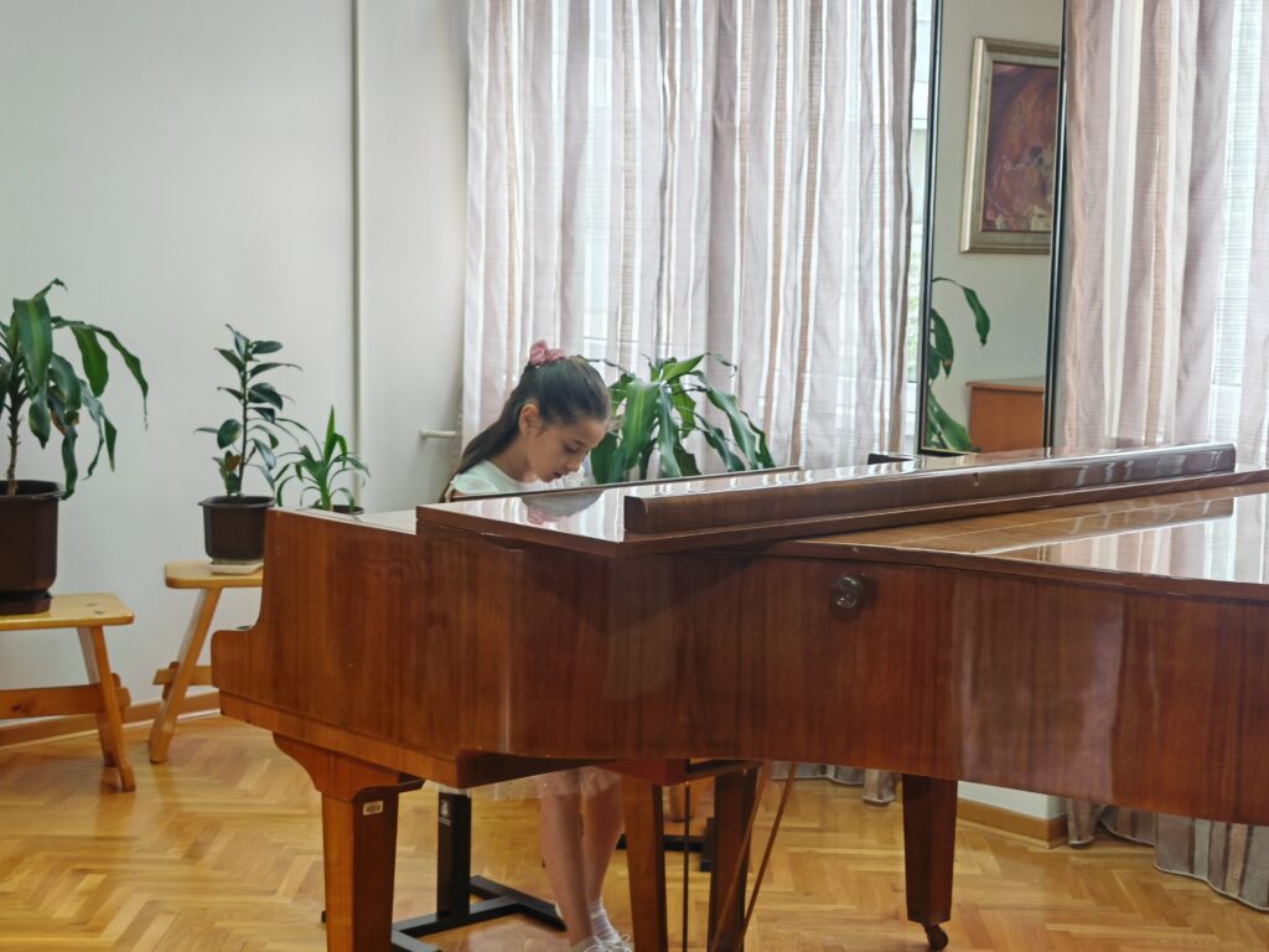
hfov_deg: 29.8
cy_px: 476
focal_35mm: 65
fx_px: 2383
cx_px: 634
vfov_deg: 22.6
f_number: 1.6
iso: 50
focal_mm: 7.62
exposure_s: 1/100
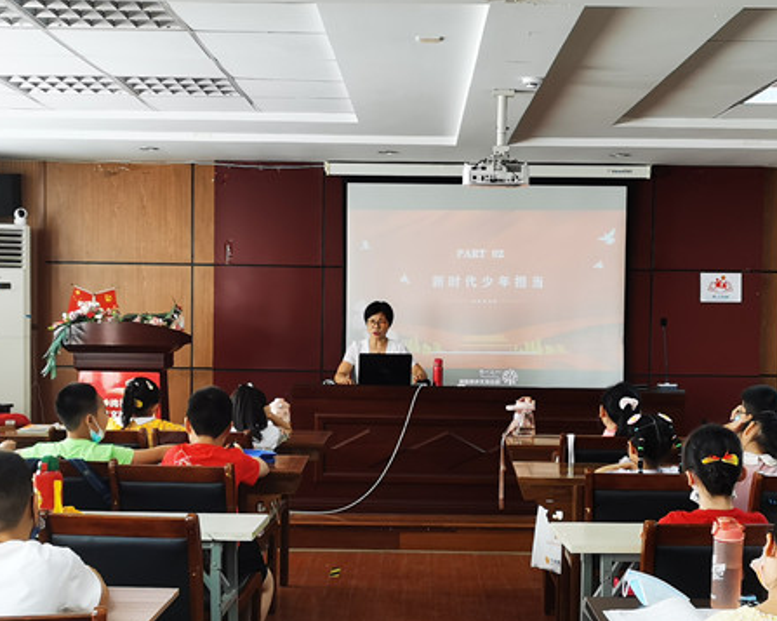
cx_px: 414
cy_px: 353
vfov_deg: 25.8
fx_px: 1356
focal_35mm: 59
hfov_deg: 32.0
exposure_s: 1/100
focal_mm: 5.56
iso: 160
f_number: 1.6
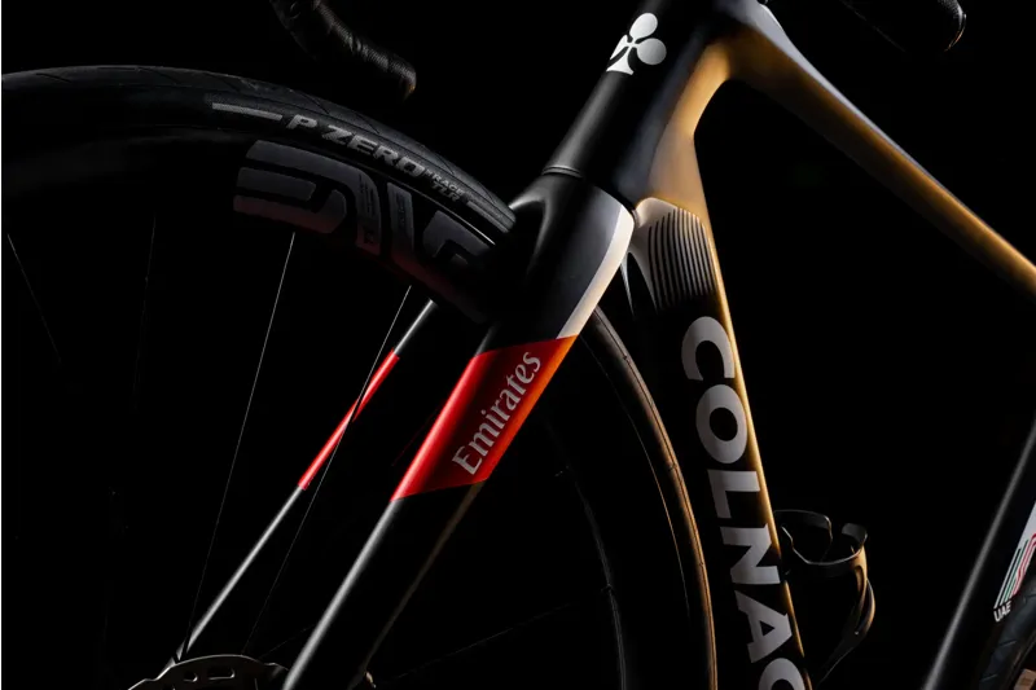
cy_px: 345
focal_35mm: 70
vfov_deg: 19.4
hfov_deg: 28.8
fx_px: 2014
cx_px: 518
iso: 100
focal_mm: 70
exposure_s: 1/160
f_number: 20
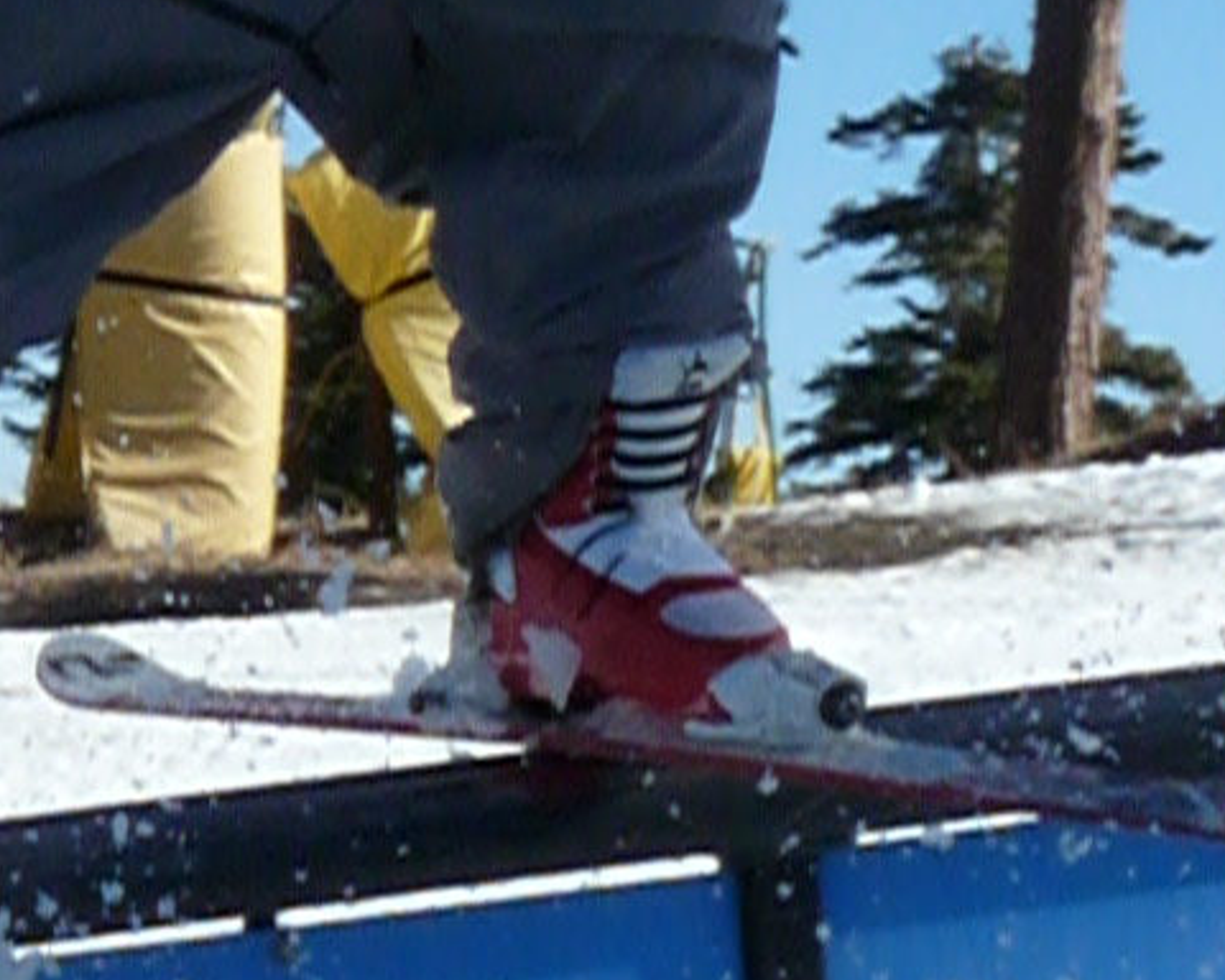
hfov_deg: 9.2
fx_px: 7396
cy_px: 8
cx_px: -574
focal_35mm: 204
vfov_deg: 7.5
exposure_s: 1/1300
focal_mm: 8.7
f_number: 8
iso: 500
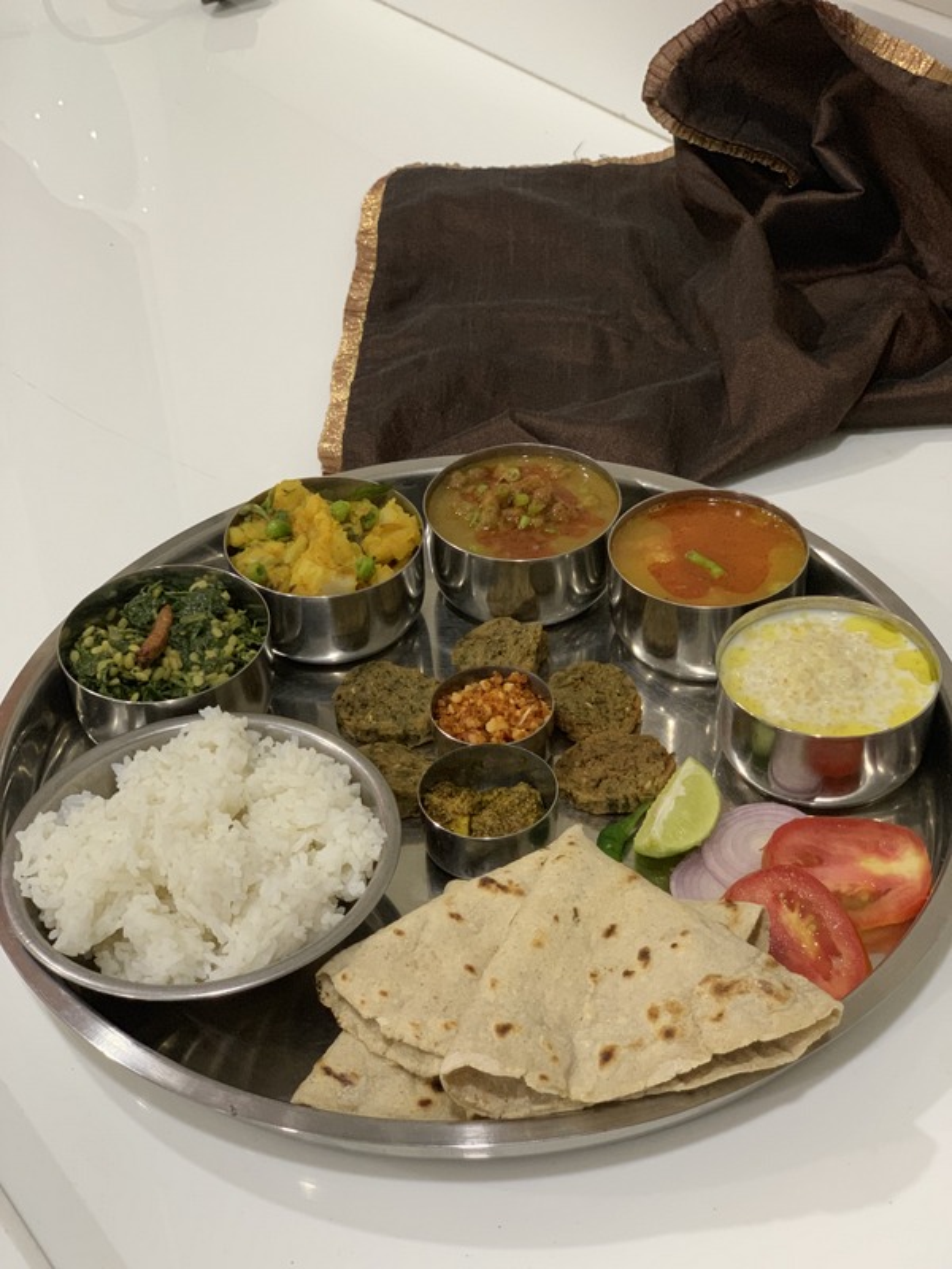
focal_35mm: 52
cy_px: 634
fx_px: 1907
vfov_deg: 36.8
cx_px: 476
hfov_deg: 28.0
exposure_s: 1/50
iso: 200
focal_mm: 6
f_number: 2.4
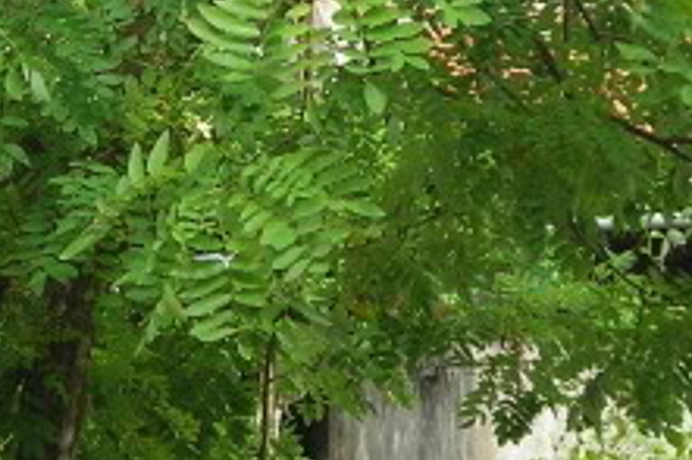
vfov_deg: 9.6
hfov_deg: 14.3
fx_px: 2747
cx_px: 144
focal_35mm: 143
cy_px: 106
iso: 50
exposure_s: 1/172
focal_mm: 6.3
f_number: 3.2
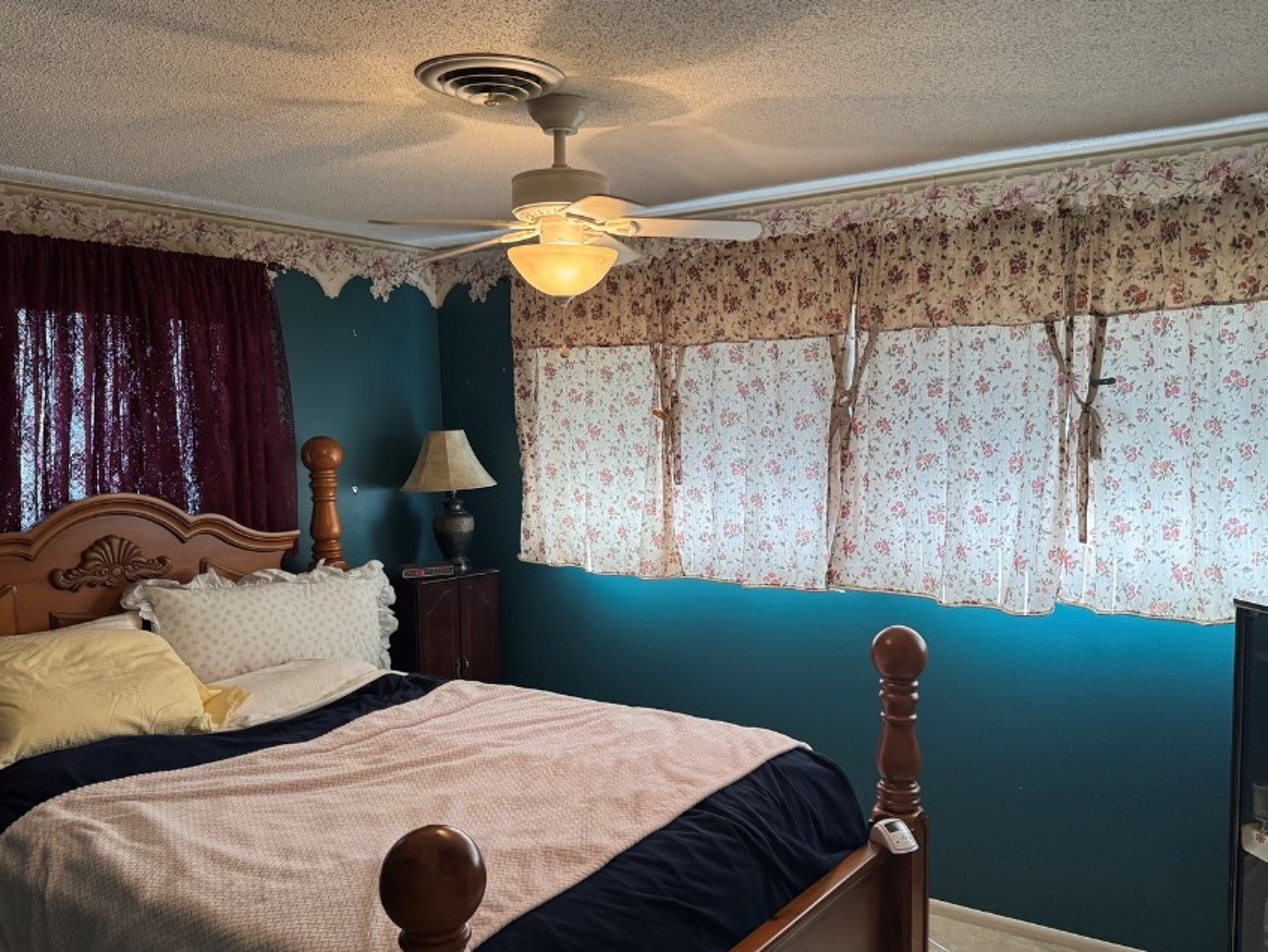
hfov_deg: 61.6
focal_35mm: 29
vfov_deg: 48.2
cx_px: 638
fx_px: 1063
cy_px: 498
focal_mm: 6.76
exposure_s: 1/120
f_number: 1.78
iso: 160
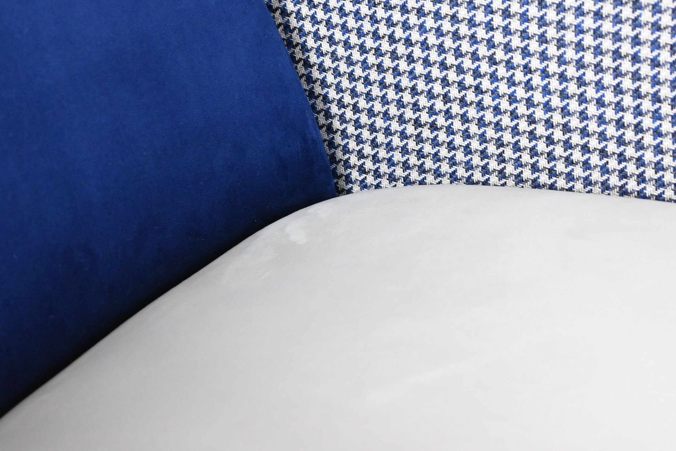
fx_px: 1870
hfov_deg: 20.5
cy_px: 184
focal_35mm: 100
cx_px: 295
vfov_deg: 13.7
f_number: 5.6
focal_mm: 55
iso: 2500
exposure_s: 1/125
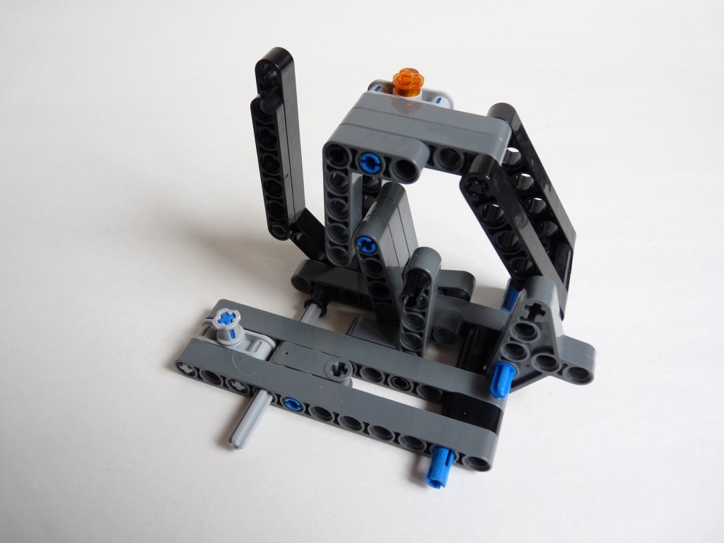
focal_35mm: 27
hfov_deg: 65.3
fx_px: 565
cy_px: 272
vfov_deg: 51.4
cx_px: 362
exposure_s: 1/80
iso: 100
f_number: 2.8
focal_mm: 4.8
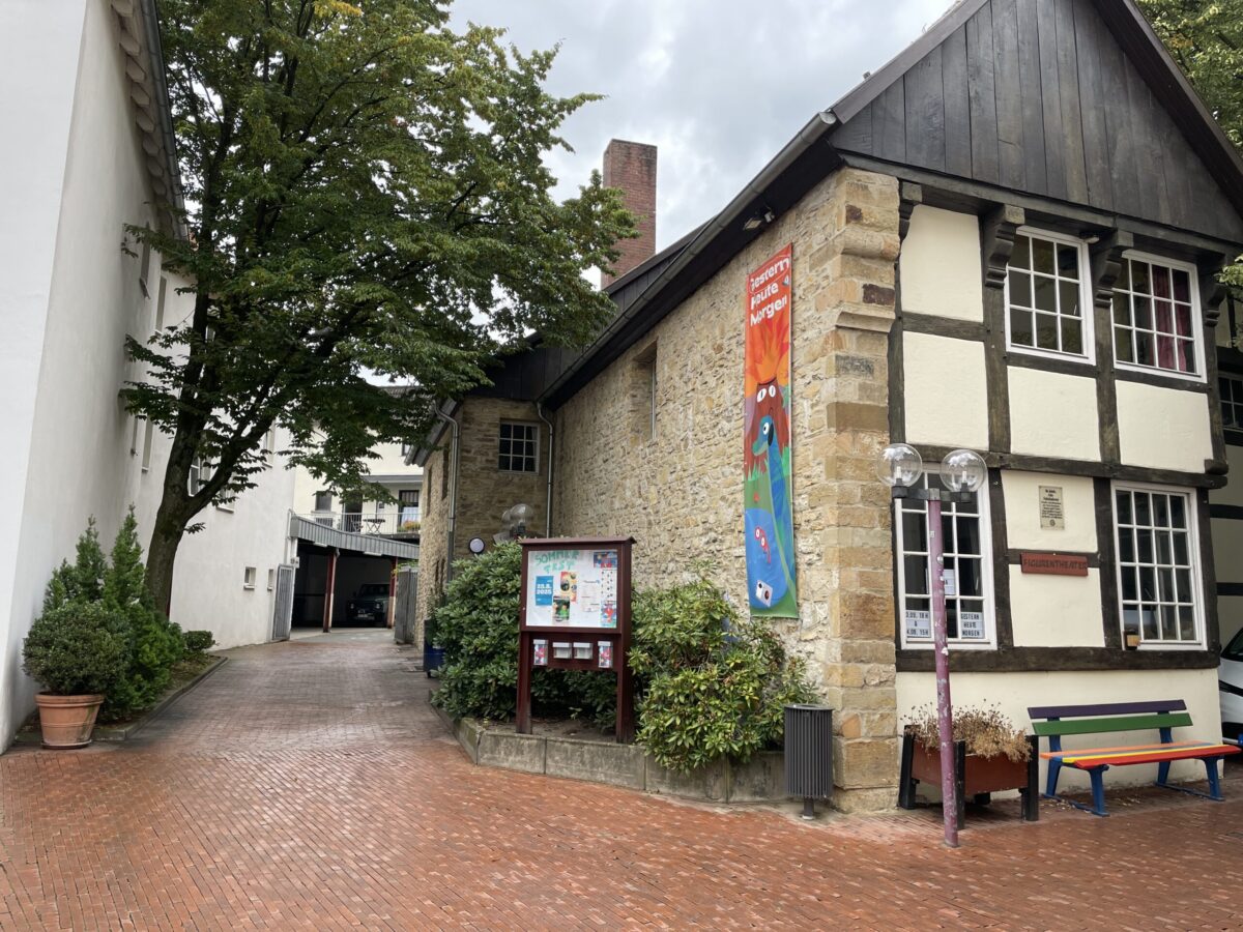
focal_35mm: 26
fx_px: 934
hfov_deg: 67.3
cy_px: 466
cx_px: 622
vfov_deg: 53.1
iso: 32
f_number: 1.6
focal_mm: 4.2
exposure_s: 1/368
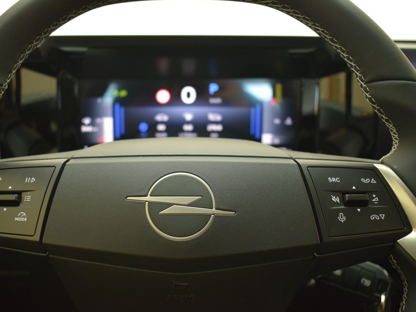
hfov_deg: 45.1
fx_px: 499
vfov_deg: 34.7
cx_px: 182
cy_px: 158
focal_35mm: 42
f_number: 4
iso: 2000
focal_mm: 25
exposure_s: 1/60
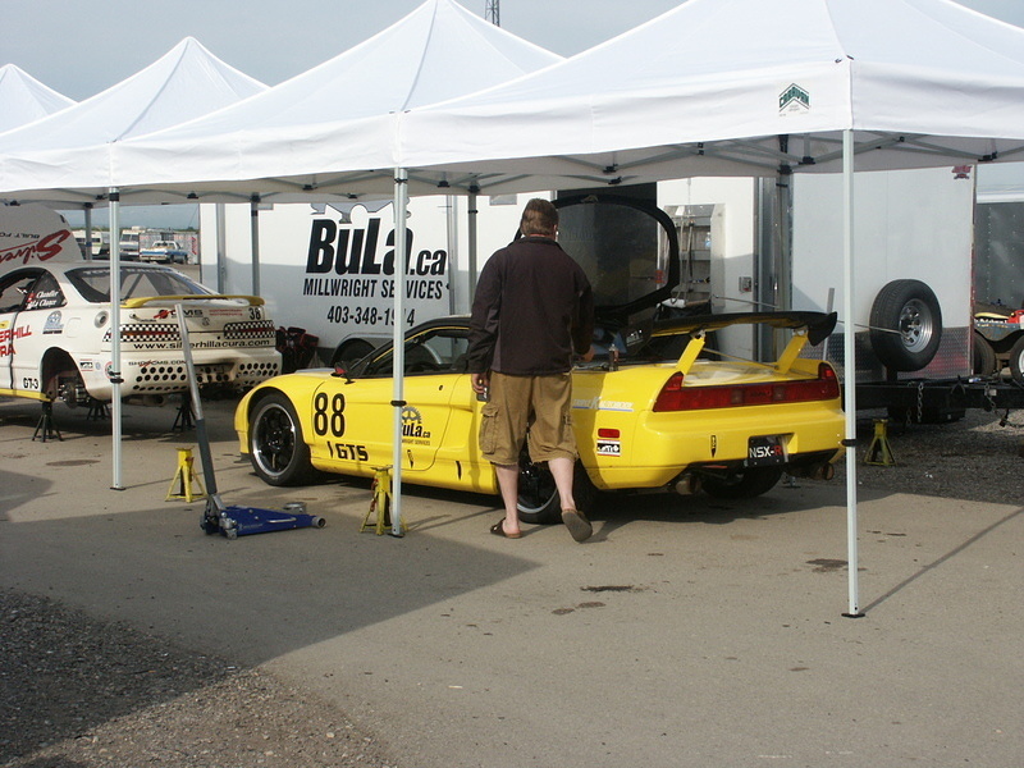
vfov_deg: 20.7
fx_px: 2100
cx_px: 512
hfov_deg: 27.4
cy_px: 384
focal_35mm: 71
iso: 100
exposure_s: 1/500
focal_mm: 17.64
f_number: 6.7
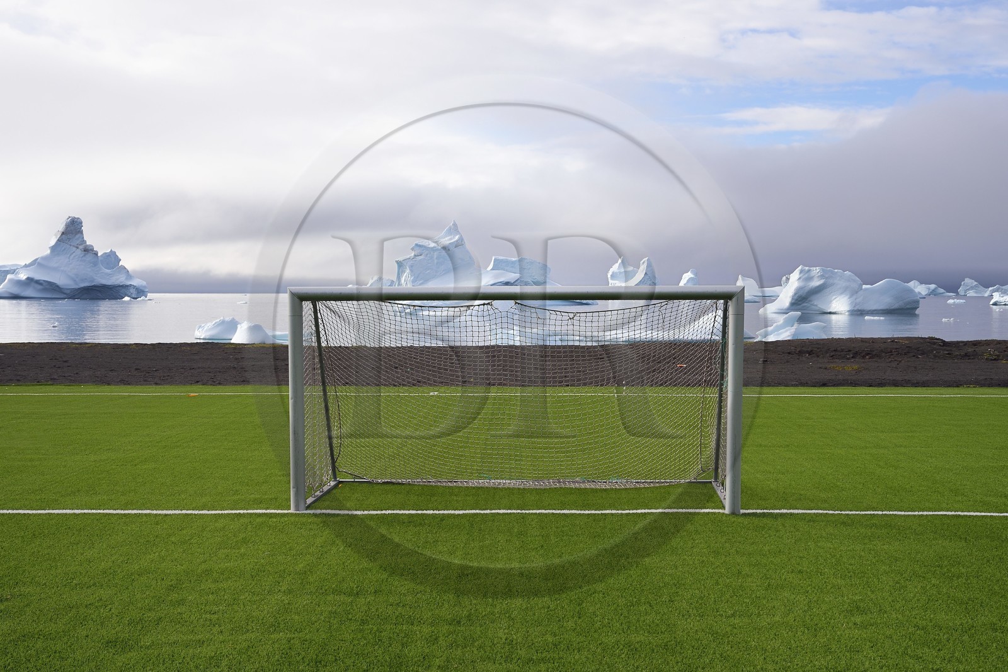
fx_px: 1400
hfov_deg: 39.6
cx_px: 504
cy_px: 336
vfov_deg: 27.0
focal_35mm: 50
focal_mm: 50
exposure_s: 1/250
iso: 200
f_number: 13
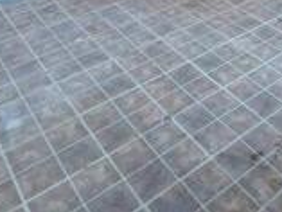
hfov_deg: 34.2
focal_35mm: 52
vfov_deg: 23.7
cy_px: -84
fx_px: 424
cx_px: 267
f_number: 2.2
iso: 486
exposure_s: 1/23.8
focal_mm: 1.85
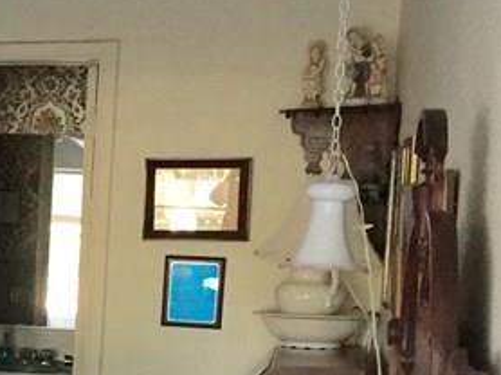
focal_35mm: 107
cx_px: -296
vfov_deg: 13.6
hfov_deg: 16.4
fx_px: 1547
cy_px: 364
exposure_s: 1/30
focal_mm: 4.15
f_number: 2.2
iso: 125
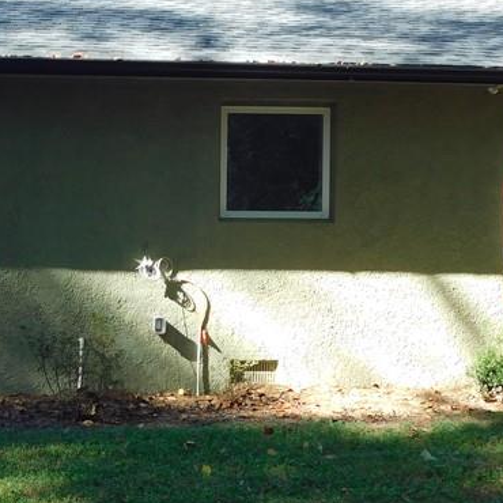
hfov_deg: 19.0
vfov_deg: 19.7
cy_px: 226
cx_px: -48
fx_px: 1447
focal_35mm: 88
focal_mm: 6.3
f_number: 3.5
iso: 125
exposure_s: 1/125
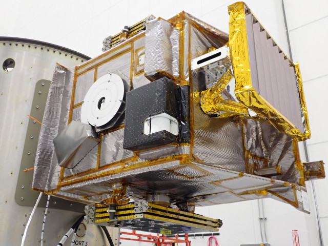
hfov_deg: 51.4
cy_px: 123
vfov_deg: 39.7
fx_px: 341
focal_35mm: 36
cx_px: 164
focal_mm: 6.37
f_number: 2.5
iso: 500
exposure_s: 1/40
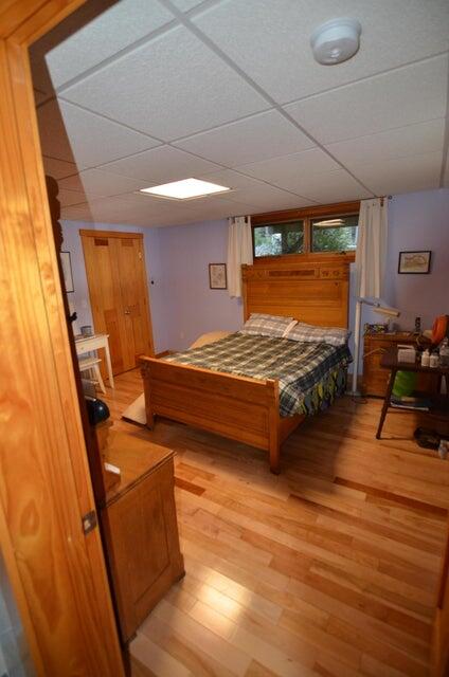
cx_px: 224
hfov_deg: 71.8
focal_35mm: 16
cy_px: 338
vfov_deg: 95.1
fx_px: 310
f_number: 2.8
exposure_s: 1/60
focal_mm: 11
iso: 800
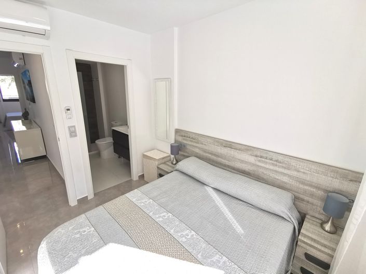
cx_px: 183
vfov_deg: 78.1
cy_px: 137
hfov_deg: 94.5
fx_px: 169
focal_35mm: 16
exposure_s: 1/108
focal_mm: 2.35
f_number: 2.2
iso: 50
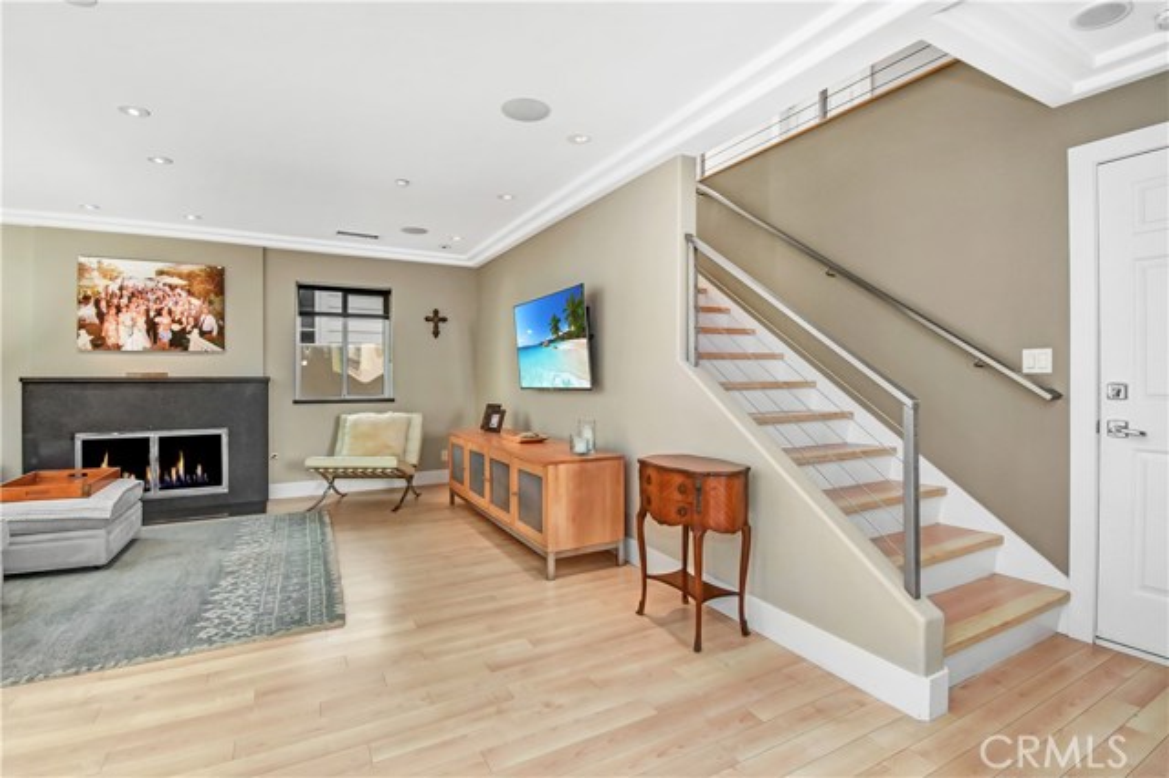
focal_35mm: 15
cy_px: 389
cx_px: 584
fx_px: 487
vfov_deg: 77.3
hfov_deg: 100.4
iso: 1000
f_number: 16
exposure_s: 1/250
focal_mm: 10
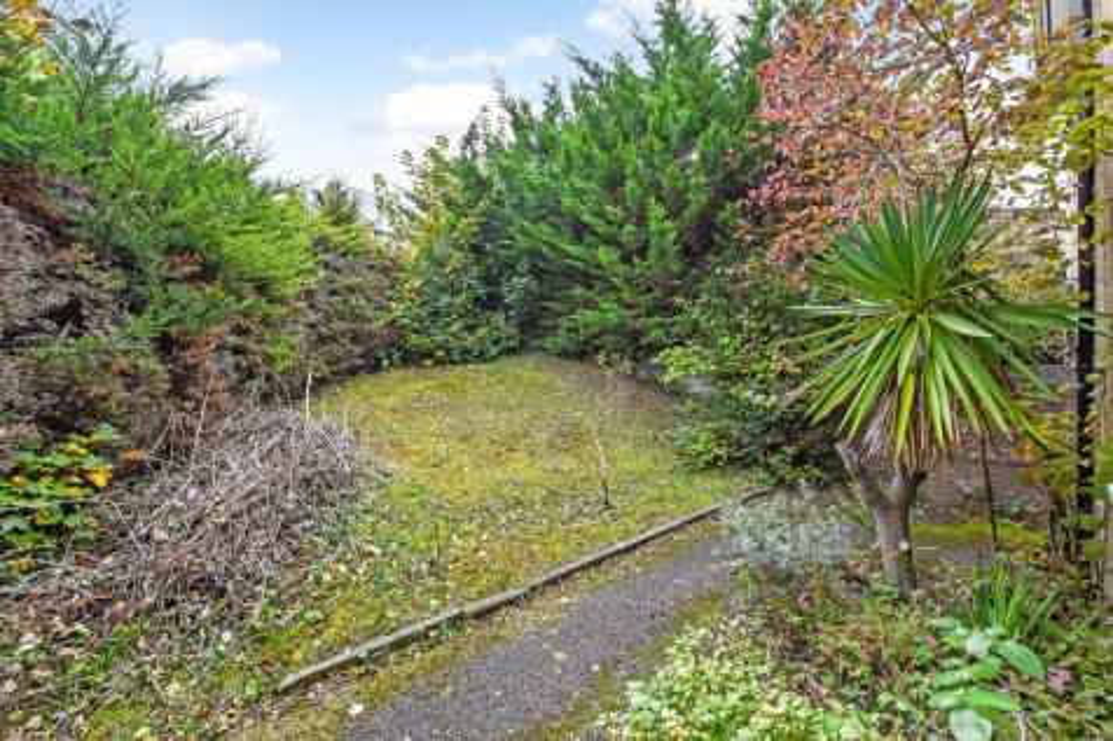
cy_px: 370
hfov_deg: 104.3
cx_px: 556
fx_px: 433
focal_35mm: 14
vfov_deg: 81.2
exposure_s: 1/30
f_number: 8
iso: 400
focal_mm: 14
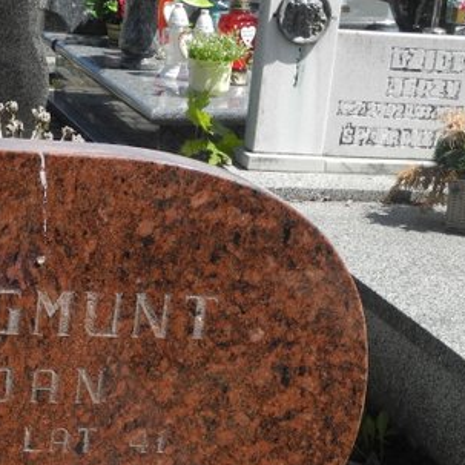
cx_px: 68
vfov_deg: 16.4
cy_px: 410
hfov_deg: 16.4
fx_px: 1596
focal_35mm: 105
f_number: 3.2
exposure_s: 1/1000
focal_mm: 9.7
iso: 100
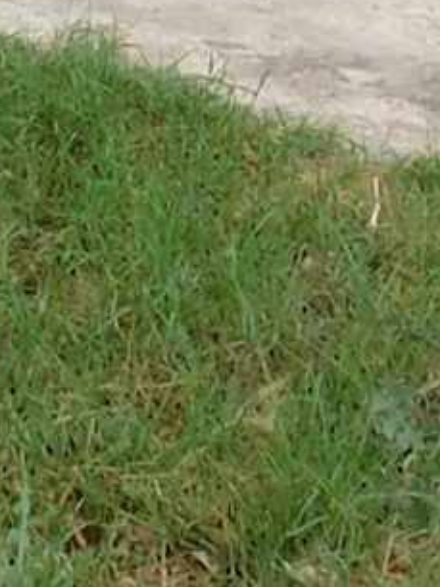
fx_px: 3920
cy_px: -733
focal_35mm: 231
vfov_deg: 8.0
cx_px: 73
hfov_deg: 6.4
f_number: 3
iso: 125
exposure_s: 1/1250
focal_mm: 4
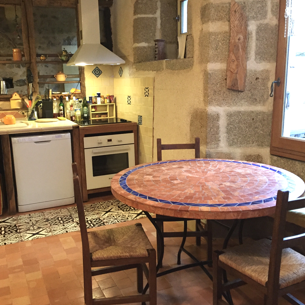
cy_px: 153
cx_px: 140
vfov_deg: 47.2
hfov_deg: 47.2
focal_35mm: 35
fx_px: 349
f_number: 2.2
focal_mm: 4.15
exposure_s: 1/17
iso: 320
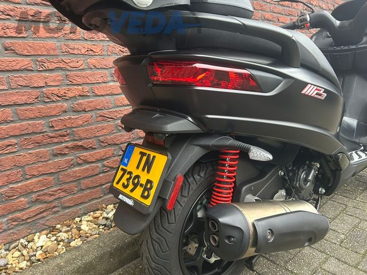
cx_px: 184
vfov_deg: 53.1
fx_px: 276
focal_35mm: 26
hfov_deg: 67.3
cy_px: 138
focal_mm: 5.7
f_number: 1.5
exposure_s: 1/60
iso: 160
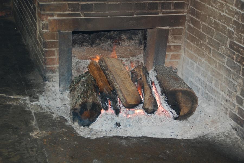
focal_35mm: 78
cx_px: 122
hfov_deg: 26.0
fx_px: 528
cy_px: 82
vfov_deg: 17.5
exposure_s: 1/60
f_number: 5
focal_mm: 52
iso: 400
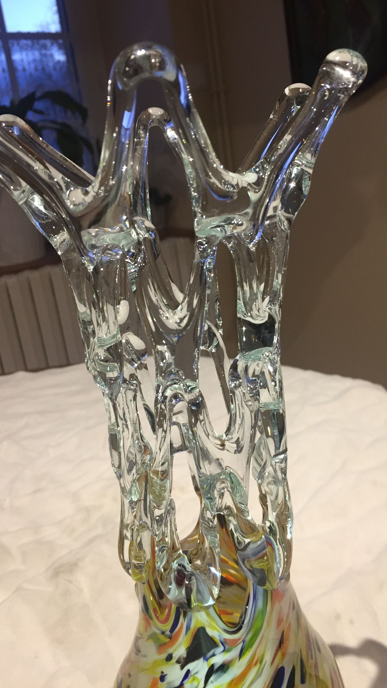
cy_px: 340
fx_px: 584
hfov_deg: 36.7
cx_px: 207
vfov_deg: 61.0
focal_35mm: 32
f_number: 2.2
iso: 160
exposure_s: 1/33
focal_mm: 4.15
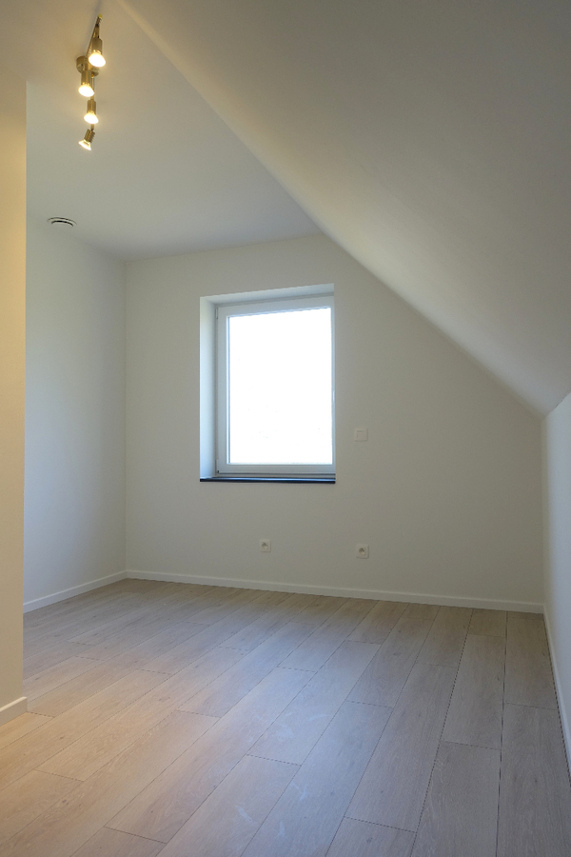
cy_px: 428
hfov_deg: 53.1
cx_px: 286
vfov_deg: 73.7
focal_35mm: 24
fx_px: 571
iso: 125
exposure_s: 1/60
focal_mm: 8.8
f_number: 2.8
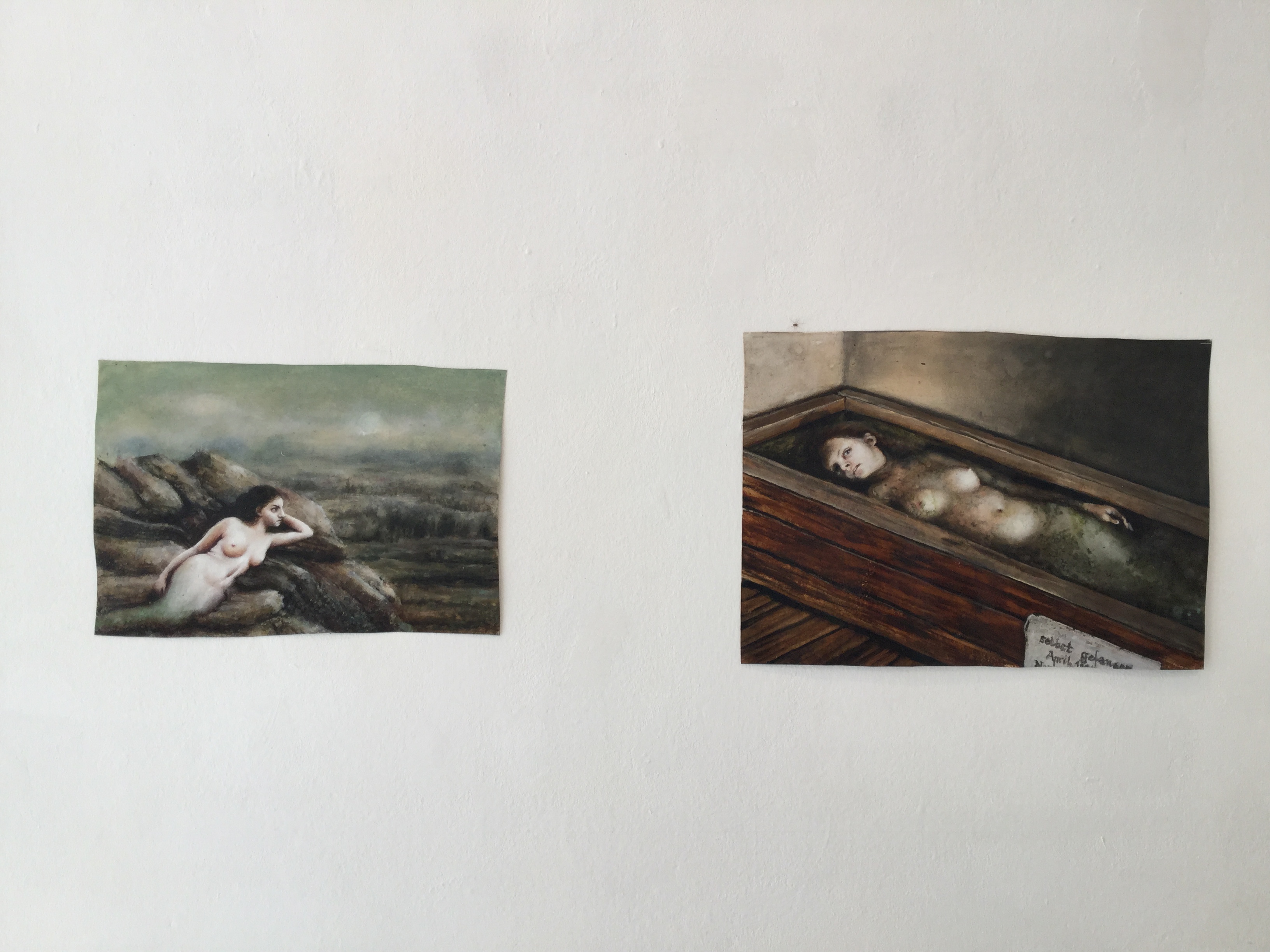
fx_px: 1137
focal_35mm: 31
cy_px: 476
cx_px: 635
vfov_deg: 45.4
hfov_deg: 58.4
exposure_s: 1/50
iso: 32
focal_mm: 3.3
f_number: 2.4
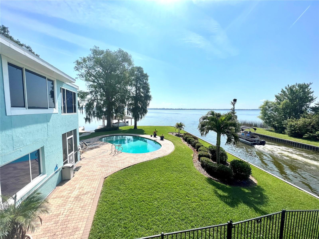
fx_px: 120
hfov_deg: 106.2
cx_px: 160
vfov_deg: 89.9
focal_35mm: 13
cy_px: 120
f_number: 1.8
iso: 32
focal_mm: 1.57
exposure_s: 1/3534
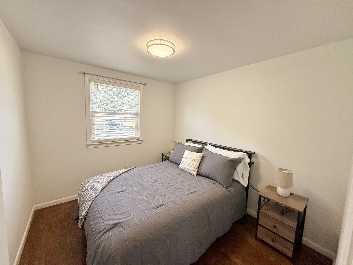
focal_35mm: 14
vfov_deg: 85.7
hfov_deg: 102.1
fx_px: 143
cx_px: 176
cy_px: 132
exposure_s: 1/120
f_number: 2.2
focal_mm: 2.22
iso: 125
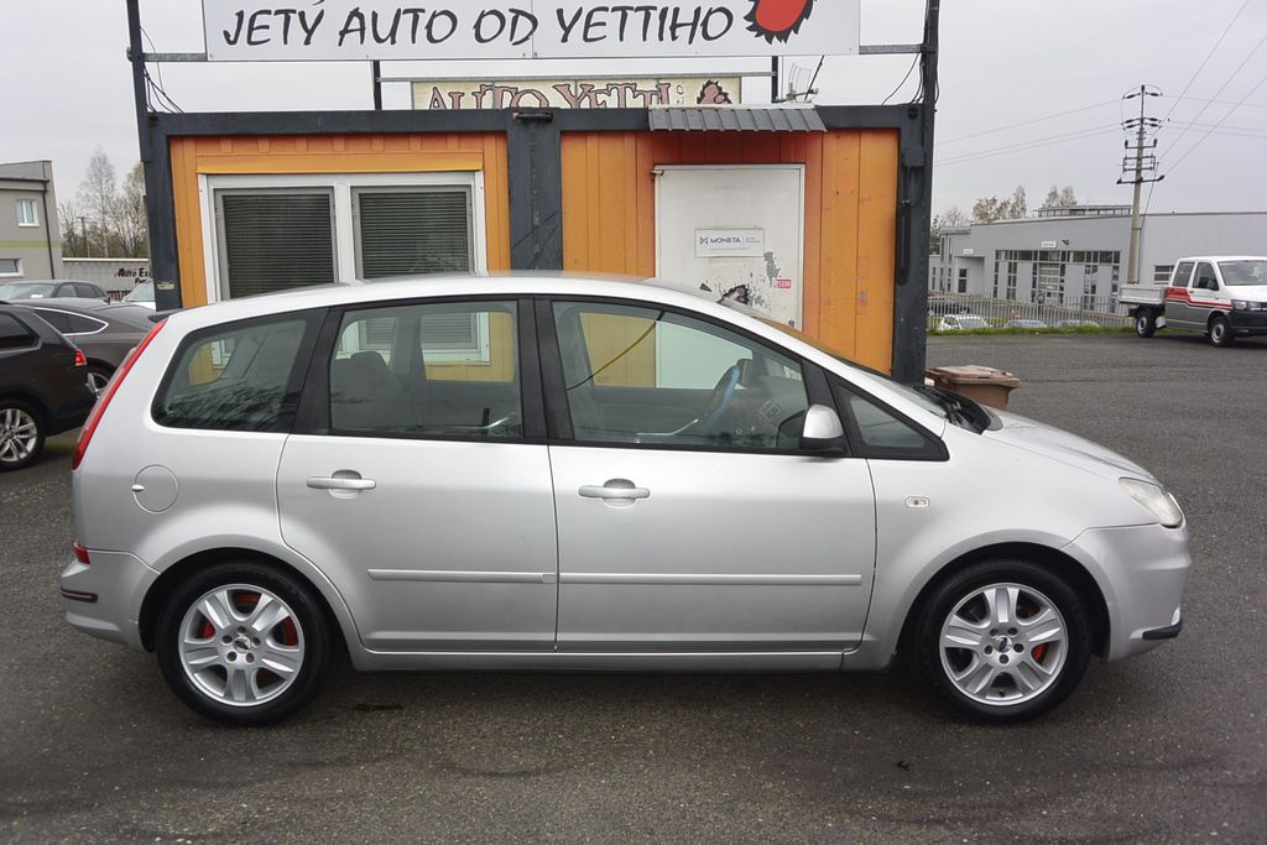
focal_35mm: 27
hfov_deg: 67.4
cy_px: 422
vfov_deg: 47.9
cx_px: 634
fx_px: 950
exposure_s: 1/200
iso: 160
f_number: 4
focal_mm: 10
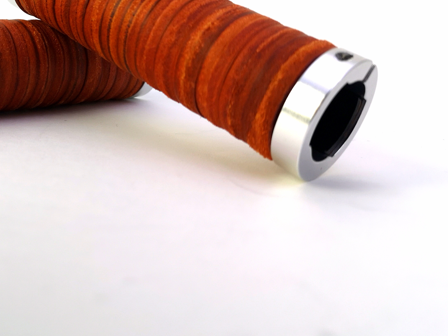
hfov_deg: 40.3
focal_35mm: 45
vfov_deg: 31.6
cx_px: 86
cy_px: 82
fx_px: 582
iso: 50
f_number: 1.8
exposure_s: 1/120
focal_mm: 5.58
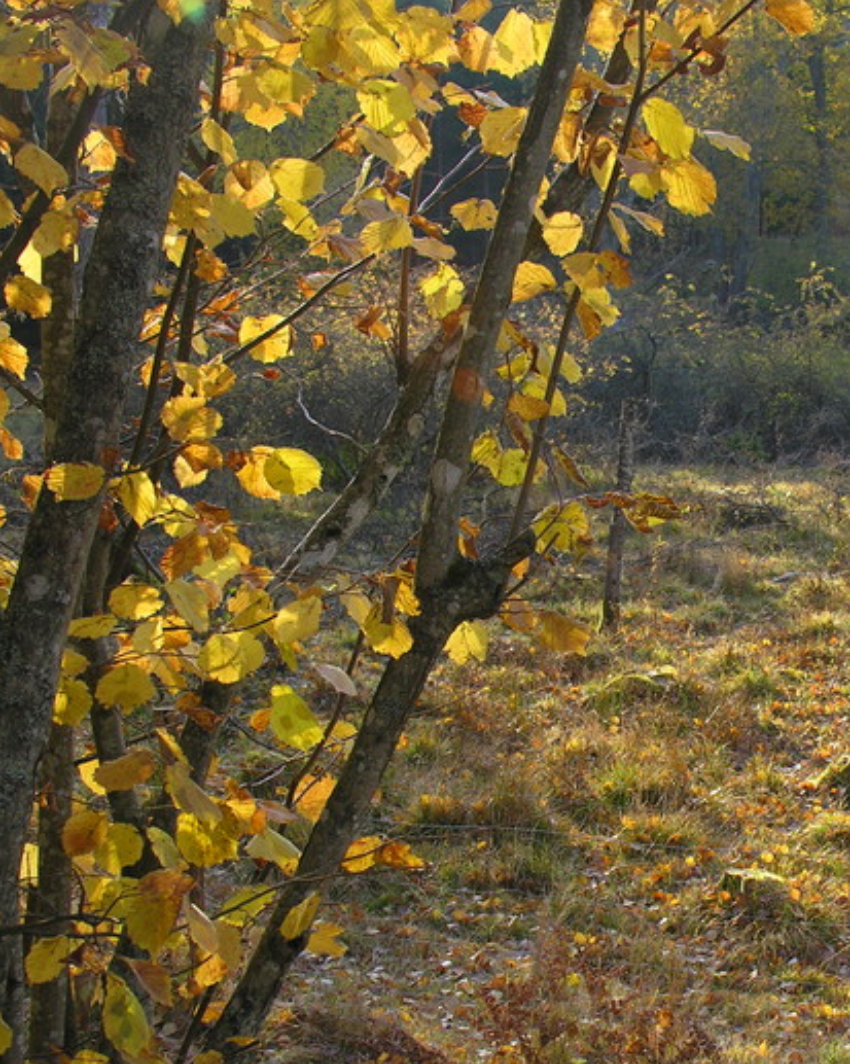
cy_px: 702
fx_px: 2455
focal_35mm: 78
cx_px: 741
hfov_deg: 19.3
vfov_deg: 24.3
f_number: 4.1
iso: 50
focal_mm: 11
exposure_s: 1/87.7
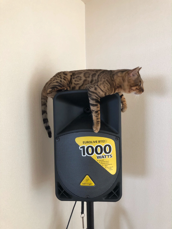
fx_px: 186
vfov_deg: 63.4
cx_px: 86
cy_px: 114
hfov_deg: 49.7
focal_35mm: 28
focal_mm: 3.99
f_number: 1.8
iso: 40
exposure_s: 1/17
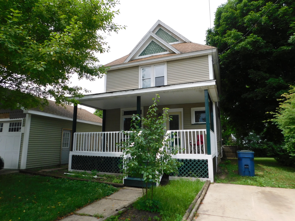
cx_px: 148
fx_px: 196
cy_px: 110
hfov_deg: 73.9
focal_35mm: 23
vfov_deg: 58.9
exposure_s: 1/1000
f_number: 3
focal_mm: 4
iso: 125
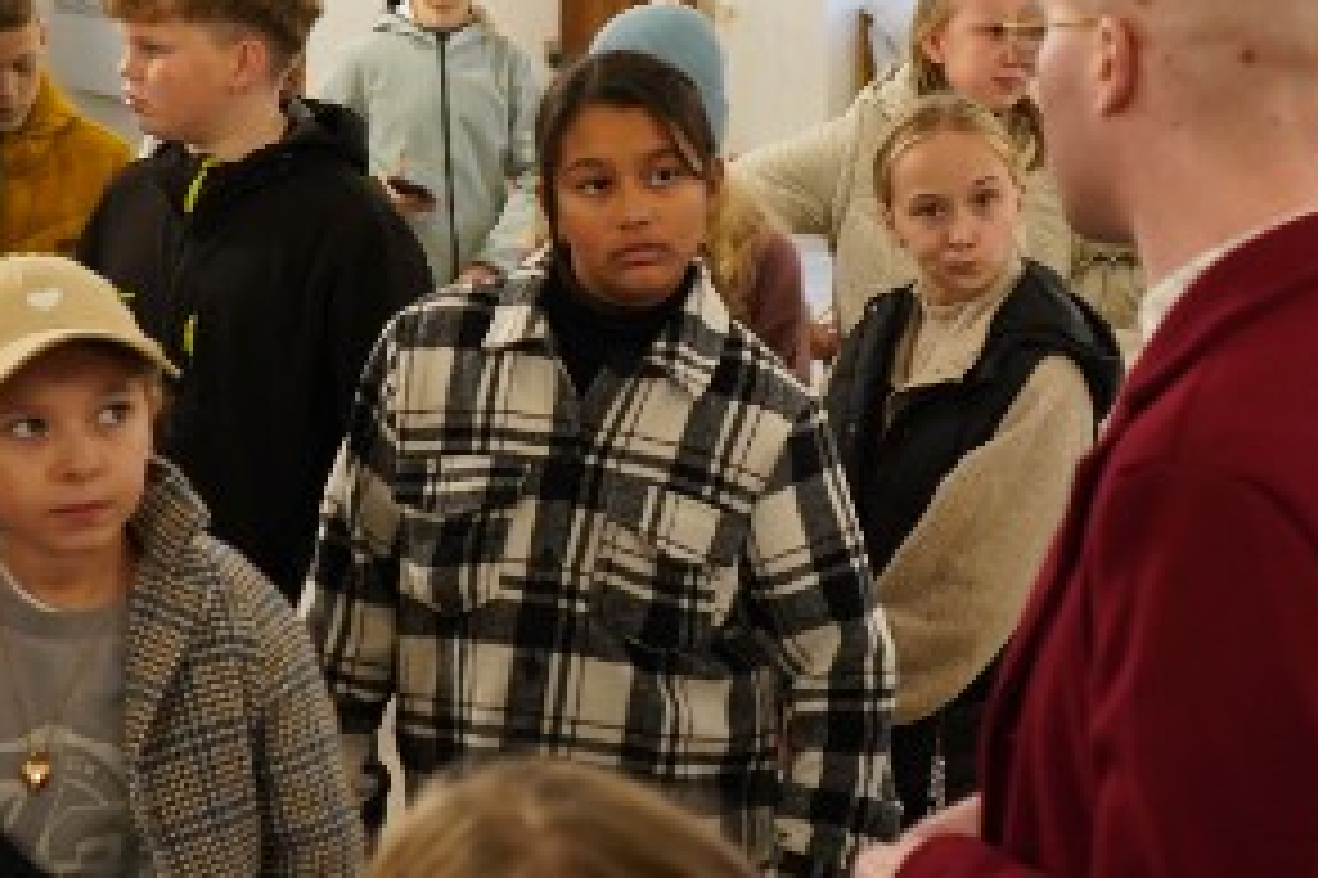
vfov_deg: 16.6
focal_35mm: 82
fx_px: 3000
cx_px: 841
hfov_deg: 24.7
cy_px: 277
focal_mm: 30
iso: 2000
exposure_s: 1/80
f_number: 3.5
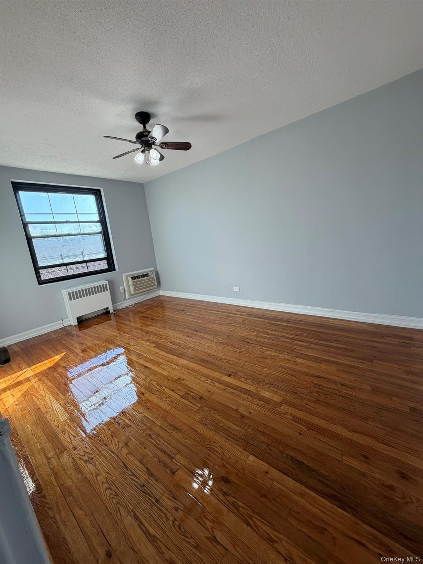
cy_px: 282
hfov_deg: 85.7
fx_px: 228
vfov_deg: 102.1
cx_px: 212
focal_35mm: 14
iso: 64
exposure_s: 1/120
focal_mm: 2.22
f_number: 2.2
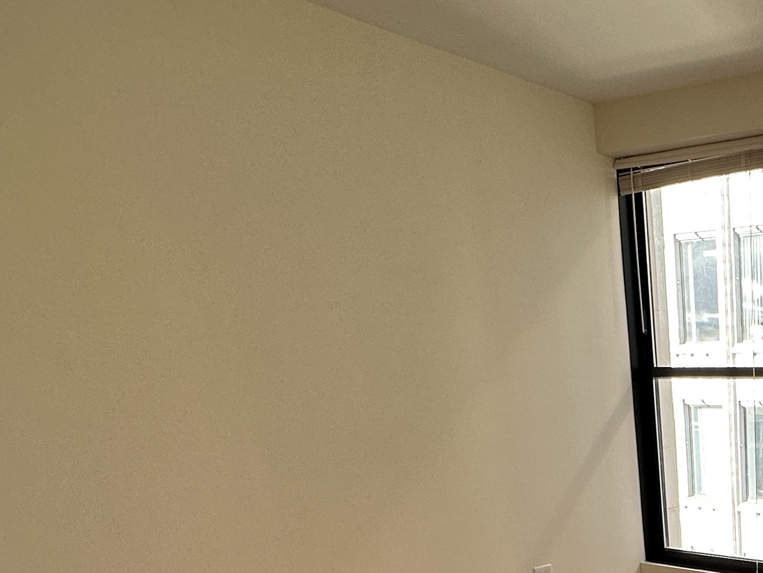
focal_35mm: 38
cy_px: 698
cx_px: 843
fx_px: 838
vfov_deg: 31.3
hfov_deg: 39.7
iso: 40
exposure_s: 1/107
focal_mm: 2.22
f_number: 2.2
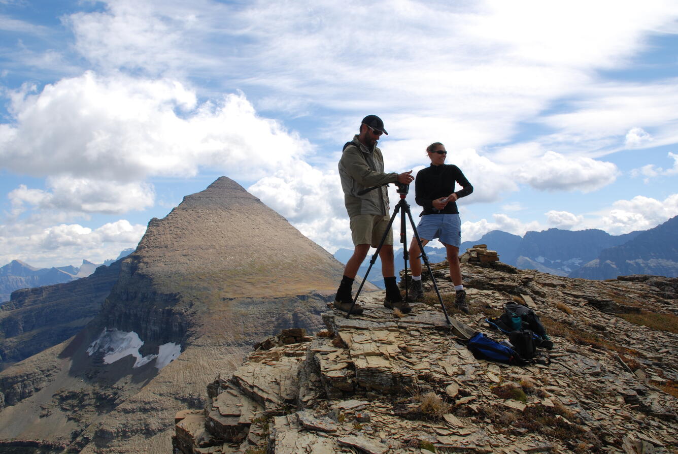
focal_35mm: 33
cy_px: 227
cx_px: 339
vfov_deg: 40.1
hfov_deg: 57.2
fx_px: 622
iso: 100
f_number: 14
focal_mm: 22
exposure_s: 1/80
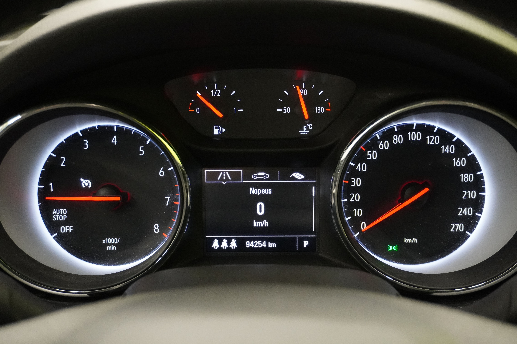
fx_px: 603
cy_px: 172
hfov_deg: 46.4
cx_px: 258
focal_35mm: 42
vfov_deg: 31.9
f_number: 4.5
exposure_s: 1/50
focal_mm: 28
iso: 3200
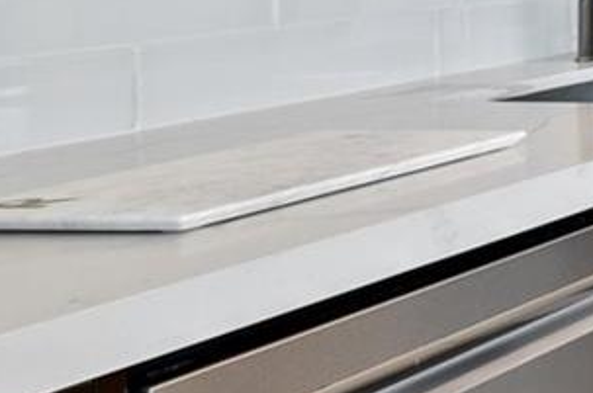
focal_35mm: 74
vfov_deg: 17.3
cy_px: -110
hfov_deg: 14.0
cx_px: 1525
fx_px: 1217
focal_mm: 14
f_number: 8
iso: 200
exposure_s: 1/4
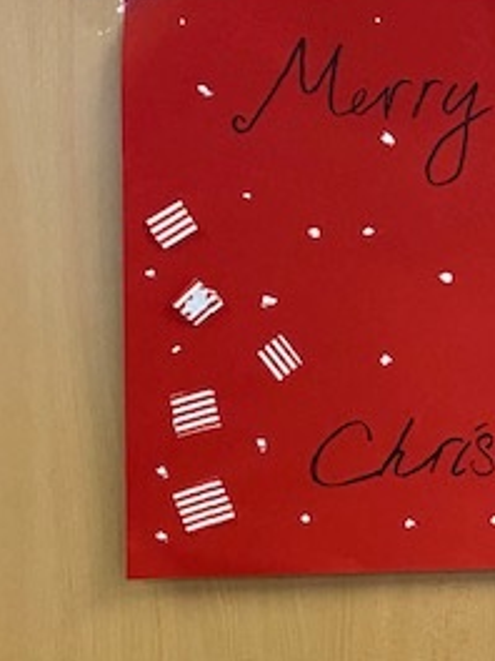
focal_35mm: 63
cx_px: 518
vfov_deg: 30.6
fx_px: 1201
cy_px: 408
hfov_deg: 22.2
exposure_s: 1/50
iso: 400
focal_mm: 4.25
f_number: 1.8
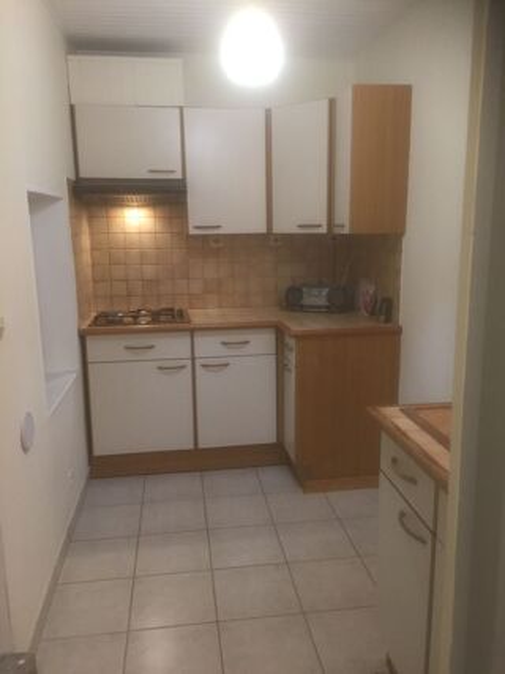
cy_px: 337
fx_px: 564
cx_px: 252
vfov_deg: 61.7
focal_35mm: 29
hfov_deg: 48.2
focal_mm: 4.15
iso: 160
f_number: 2.2
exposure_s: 1/33
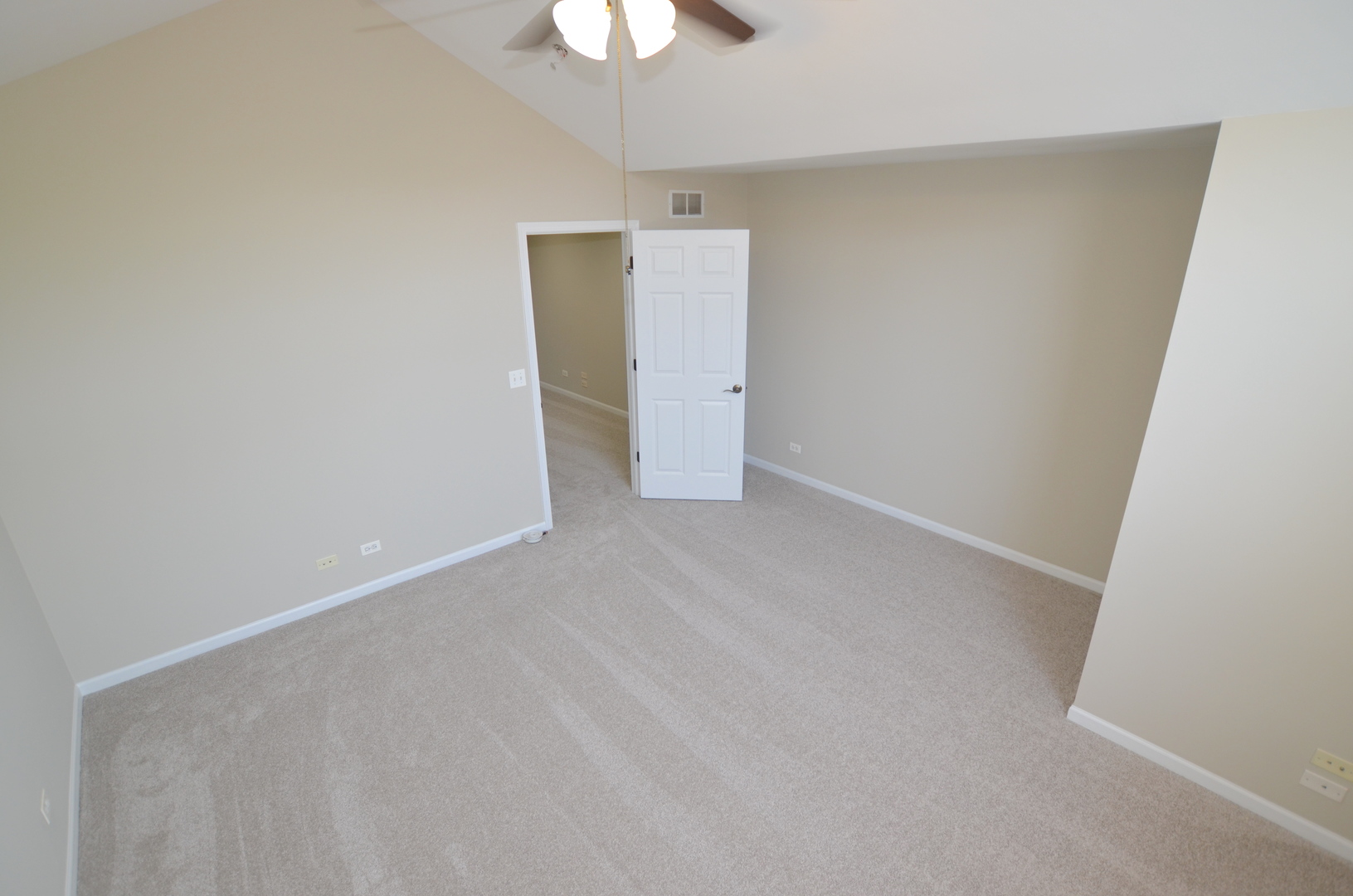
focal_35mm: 16
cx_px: 676
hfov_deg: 95.1
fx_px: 619
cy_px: 448
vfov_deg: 71.8
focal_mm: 11
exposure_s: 1/60
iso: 450
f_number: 4
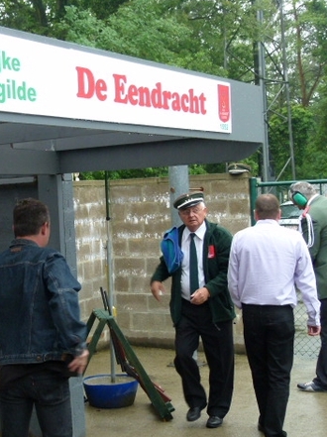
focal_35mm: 64
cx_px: 32
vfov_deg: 30.3
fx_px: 807
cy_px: 220
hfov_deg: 22.3
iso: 200
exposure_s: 1/60
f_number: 3.2
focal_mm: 8.5
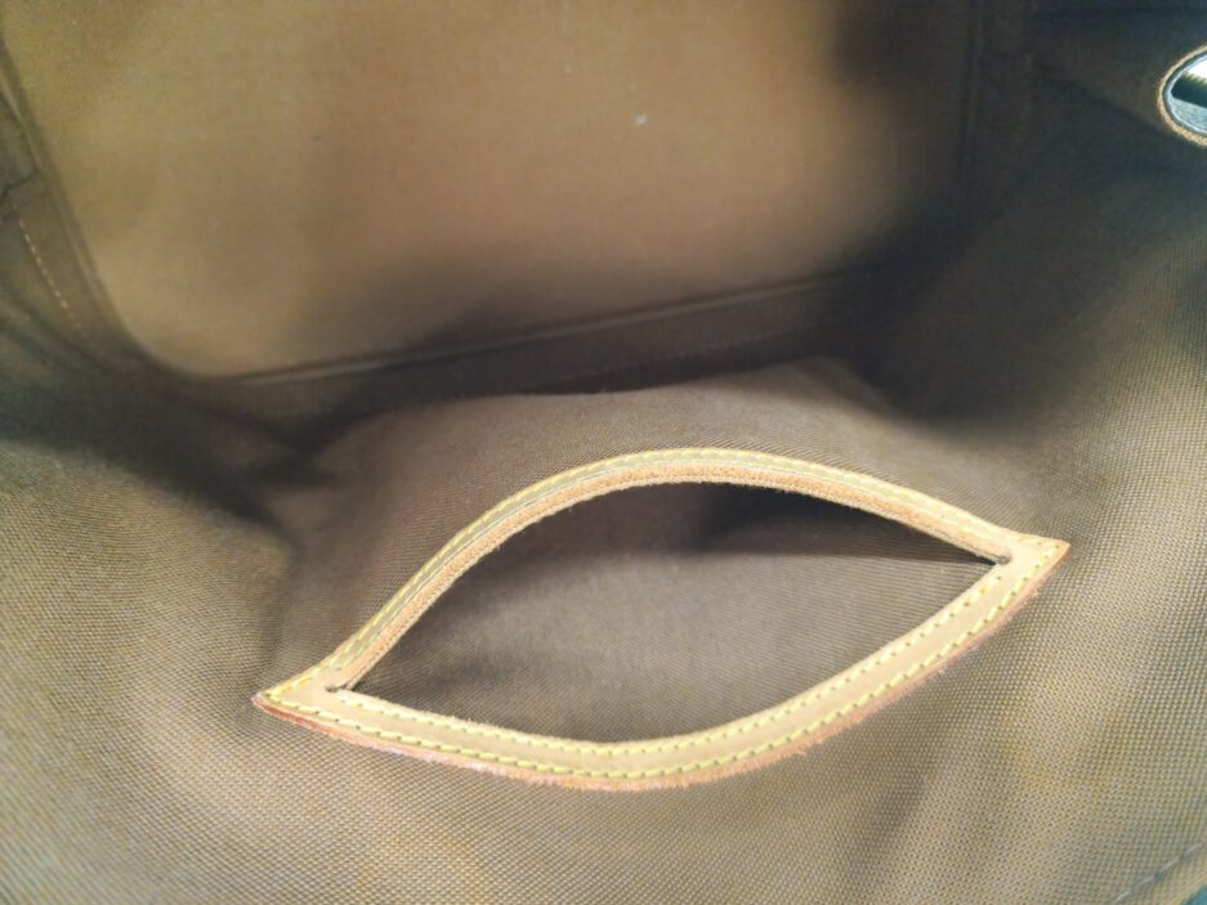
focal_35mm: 23
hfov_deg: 73.9
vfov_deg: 58.9
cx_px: 604
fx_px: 802
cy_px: 452
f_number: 1.8
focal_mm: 6.4
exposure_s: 1/50
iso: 500
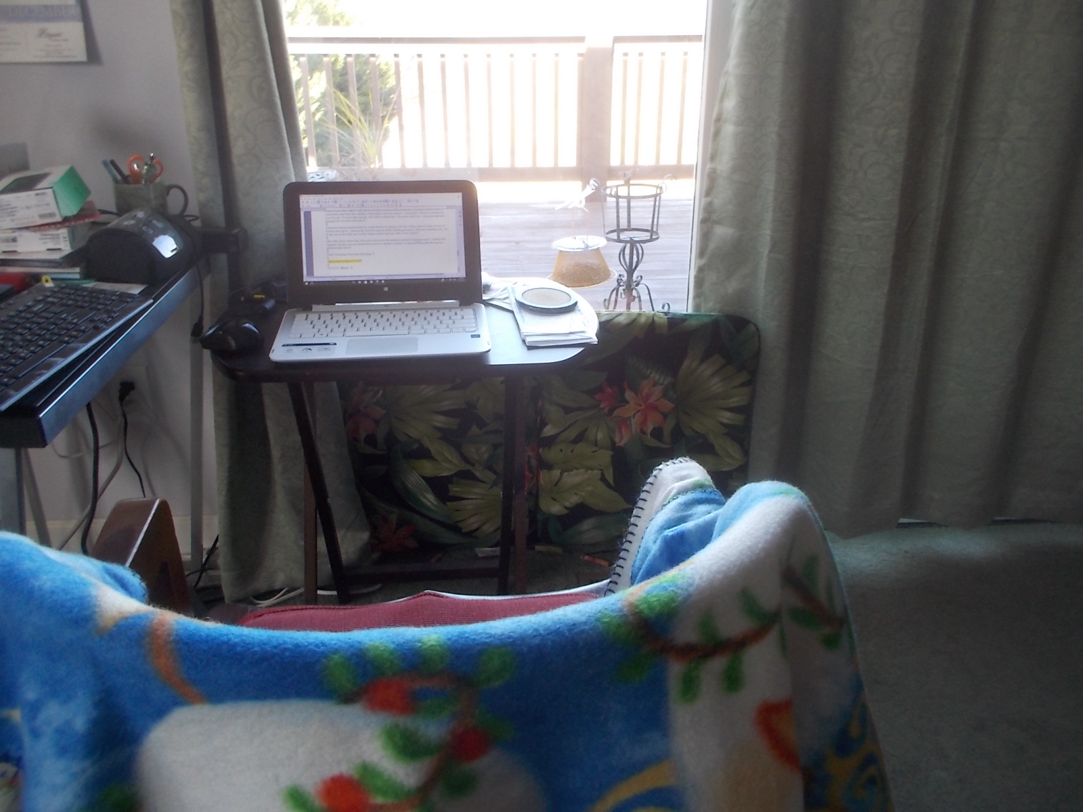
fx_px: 907
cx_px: 542
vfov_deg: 48.2
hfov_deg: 61.7
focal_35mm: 29
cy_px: 406
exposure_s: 1/30
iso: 100
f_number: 3.3
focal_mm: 4.1
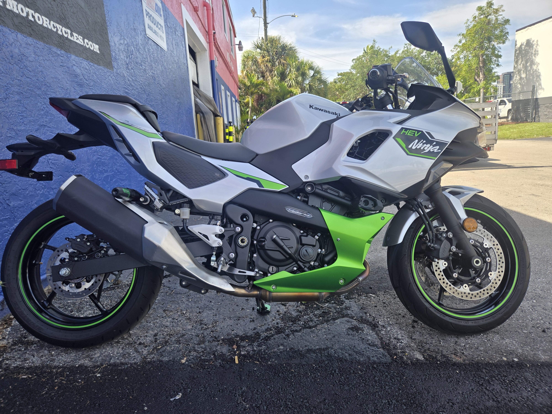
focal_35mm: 23
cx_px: 276
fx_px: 367
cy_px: 207
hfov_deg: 73.9
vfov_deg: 58.9
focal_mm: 5.4
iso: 25
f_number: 1.8
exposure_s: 1/968
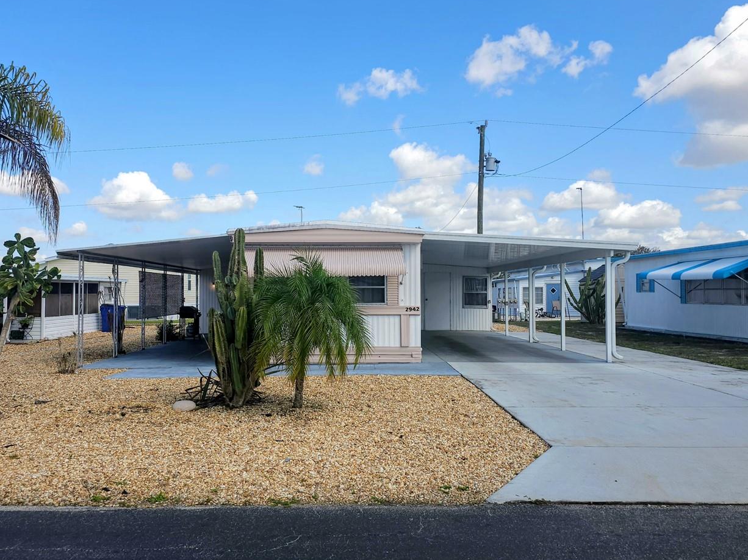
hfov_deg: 59.9
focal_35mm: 30
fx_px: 648
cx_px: 351
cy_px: 289
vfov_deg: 46.8
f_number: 1.7
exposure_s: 1/447
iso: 10
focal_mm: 6.3
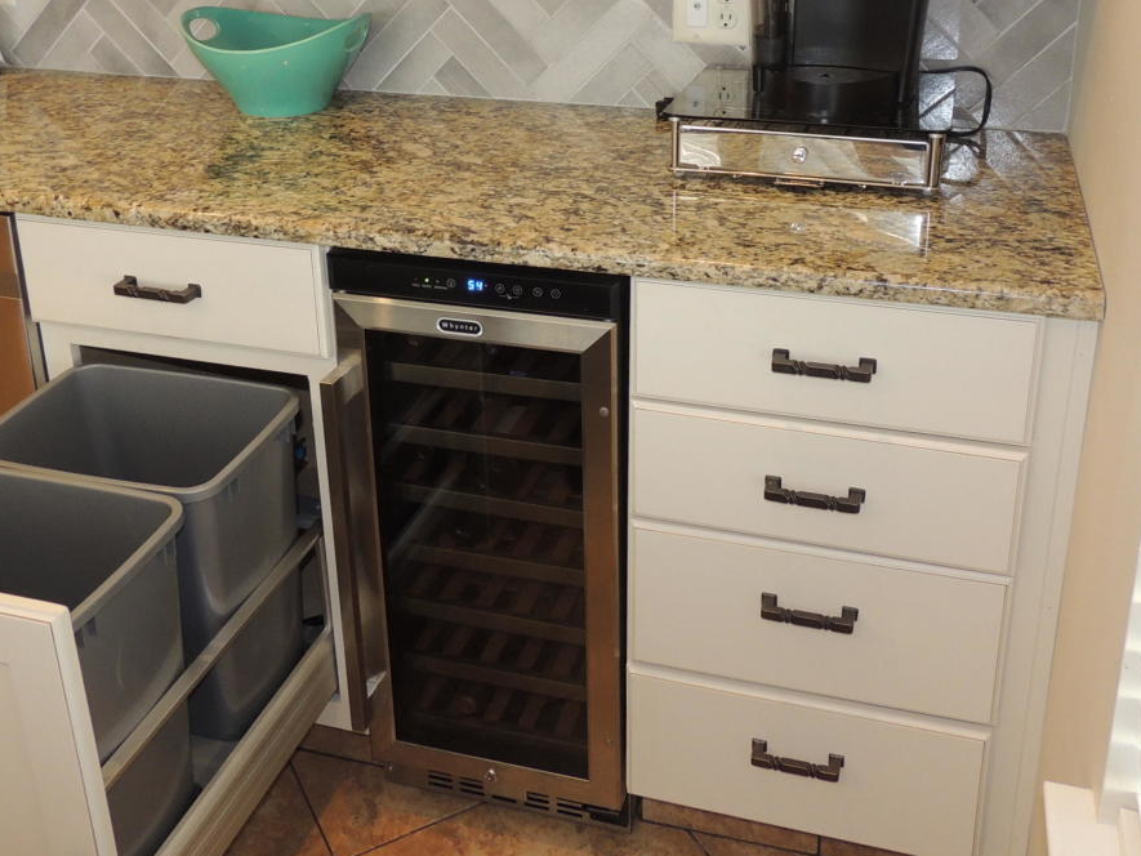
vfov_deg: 37.6
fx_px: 1220
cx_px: 592
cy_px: 205
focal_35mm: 37
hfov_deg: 50.1
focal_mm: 4.3
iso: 220
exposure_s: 1/40
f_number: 3
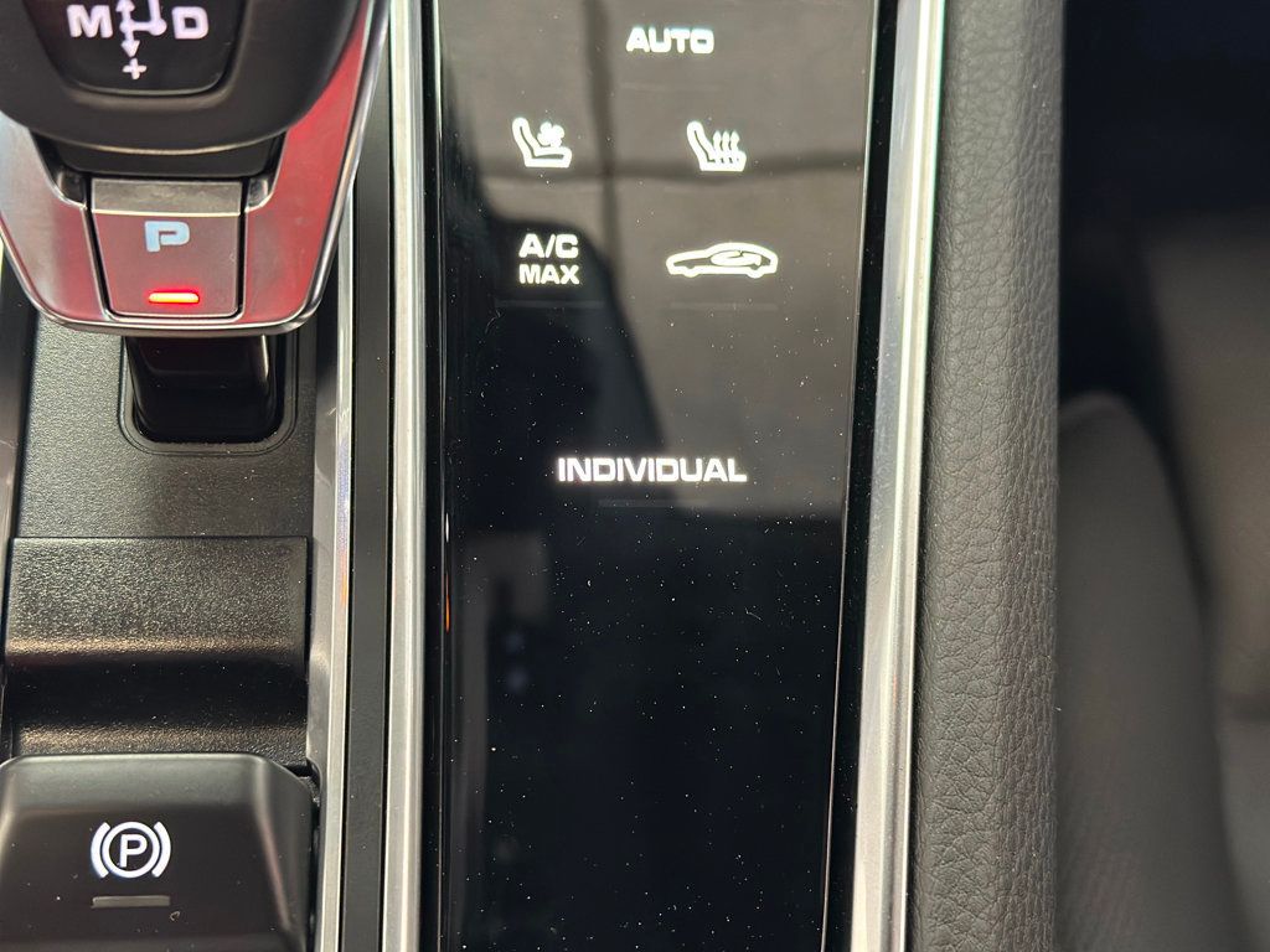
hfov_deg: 39.7
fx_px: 1761
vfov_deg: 30.3
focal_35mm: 48
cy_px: 476
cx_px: 635
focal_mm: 6.86
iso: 640
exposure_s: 1/37
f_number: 1.78
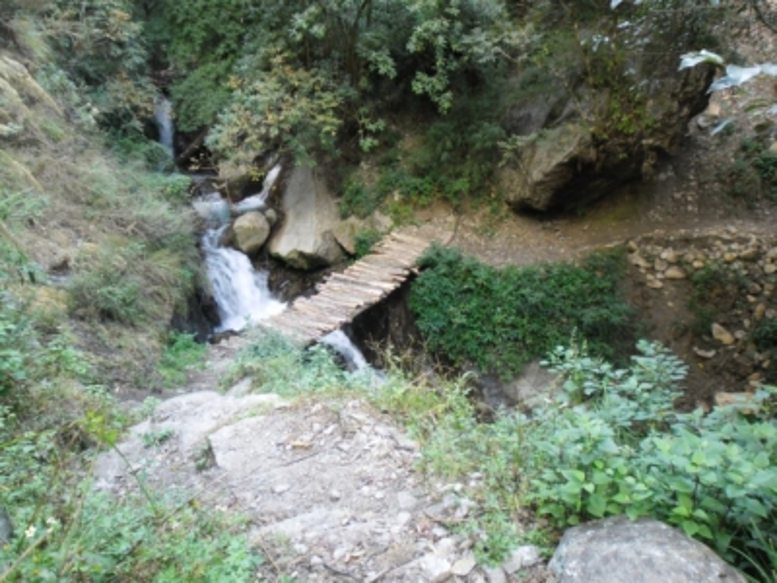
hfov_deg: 65.3
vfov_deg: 51.4
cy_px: 292
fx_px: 606
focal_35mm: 27
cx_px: 388
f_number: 2.9
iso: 100
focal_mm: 4.8
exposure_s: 1/29
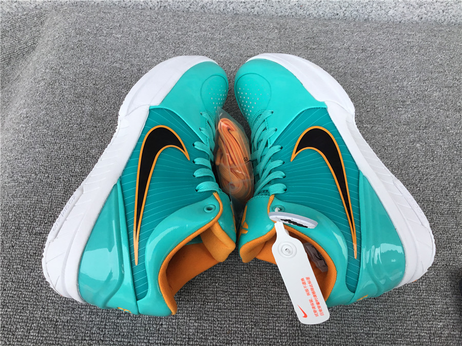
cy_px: 173
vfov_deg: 45.4
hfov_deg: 58.4
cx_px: 231
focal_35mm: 31
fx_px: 414
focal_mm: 3.3
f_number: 2.4
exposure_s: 1/397
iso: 25
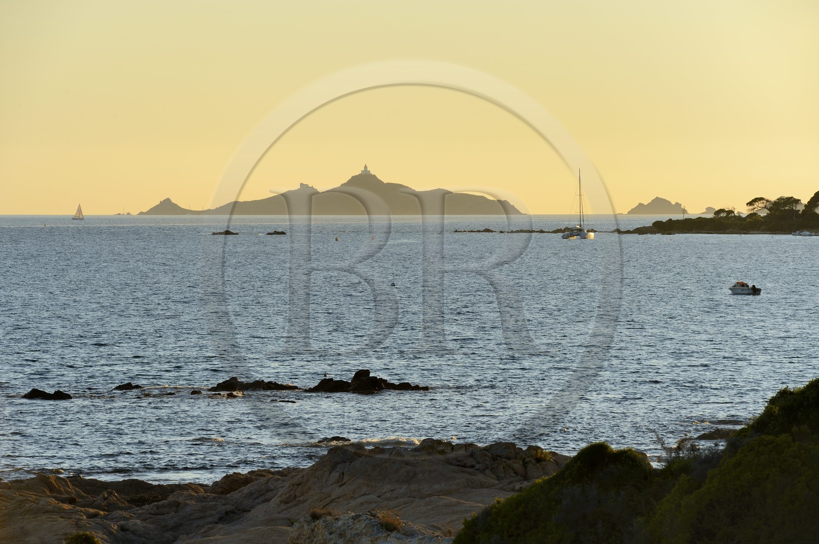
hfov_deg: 10.3
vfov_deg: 6.9
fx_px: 4546
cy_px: 272
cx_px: 410
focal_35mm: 200
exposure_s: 1/250
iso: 200
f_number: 11
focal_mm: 200
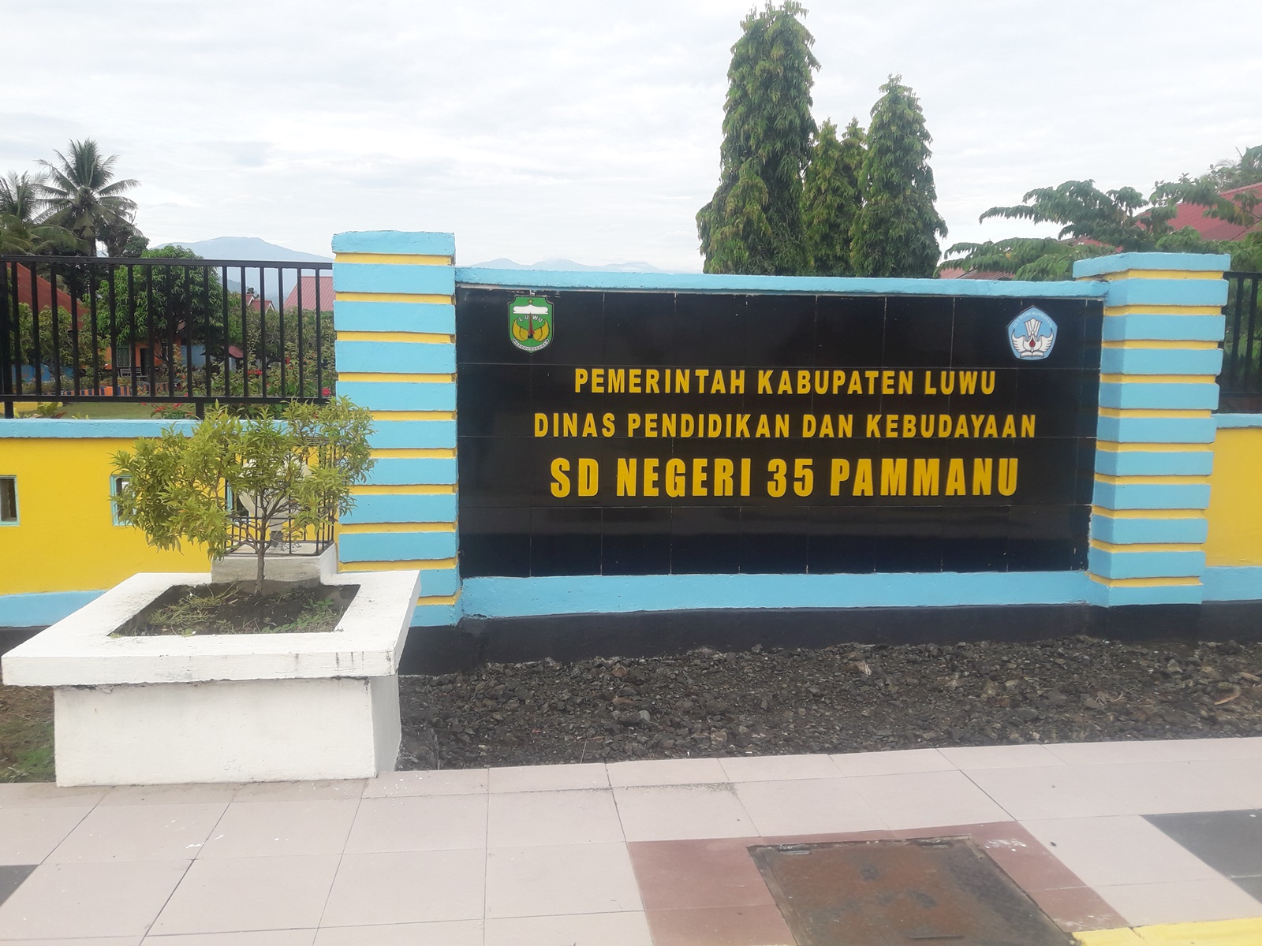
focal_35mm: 28
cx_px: 631
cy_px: 473
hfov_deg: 63.4
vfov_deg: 49.7
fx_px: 1021
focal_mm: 3.7
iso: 40
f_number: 1.9
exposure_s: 1/437
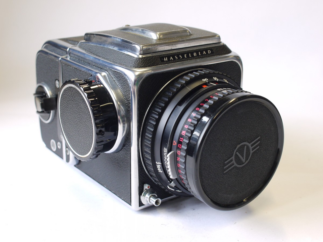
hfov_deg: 32.2
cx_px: 162
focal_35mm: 60
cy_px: 121
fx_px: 560
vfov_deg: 24.4
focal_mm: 30
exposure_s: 1/40
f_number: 6.3
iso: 400
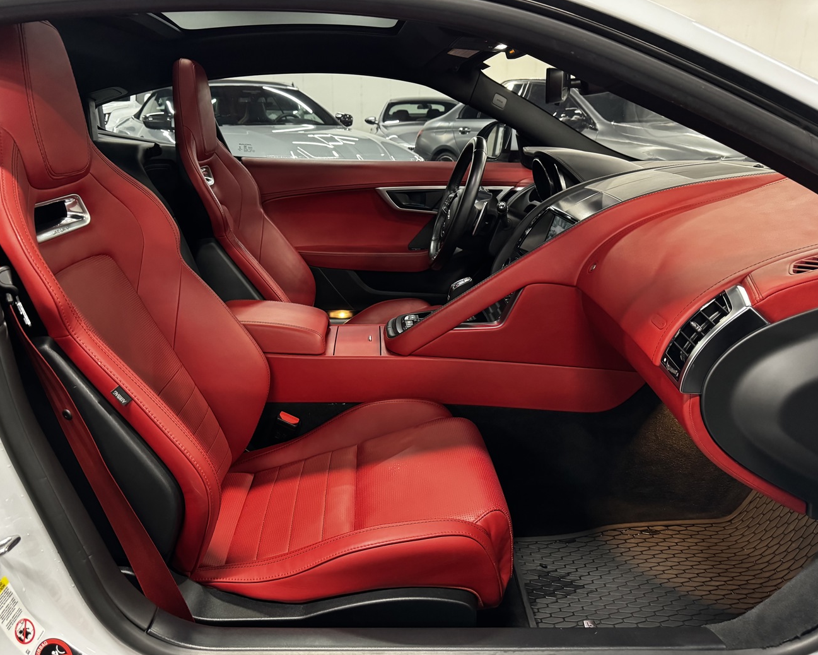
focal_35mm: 26
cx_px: 377
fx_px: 630
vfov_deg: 54.9
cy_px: 326
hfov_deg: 65.9
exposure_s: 1/40
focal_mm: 6.86
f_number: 1.78
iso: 1000
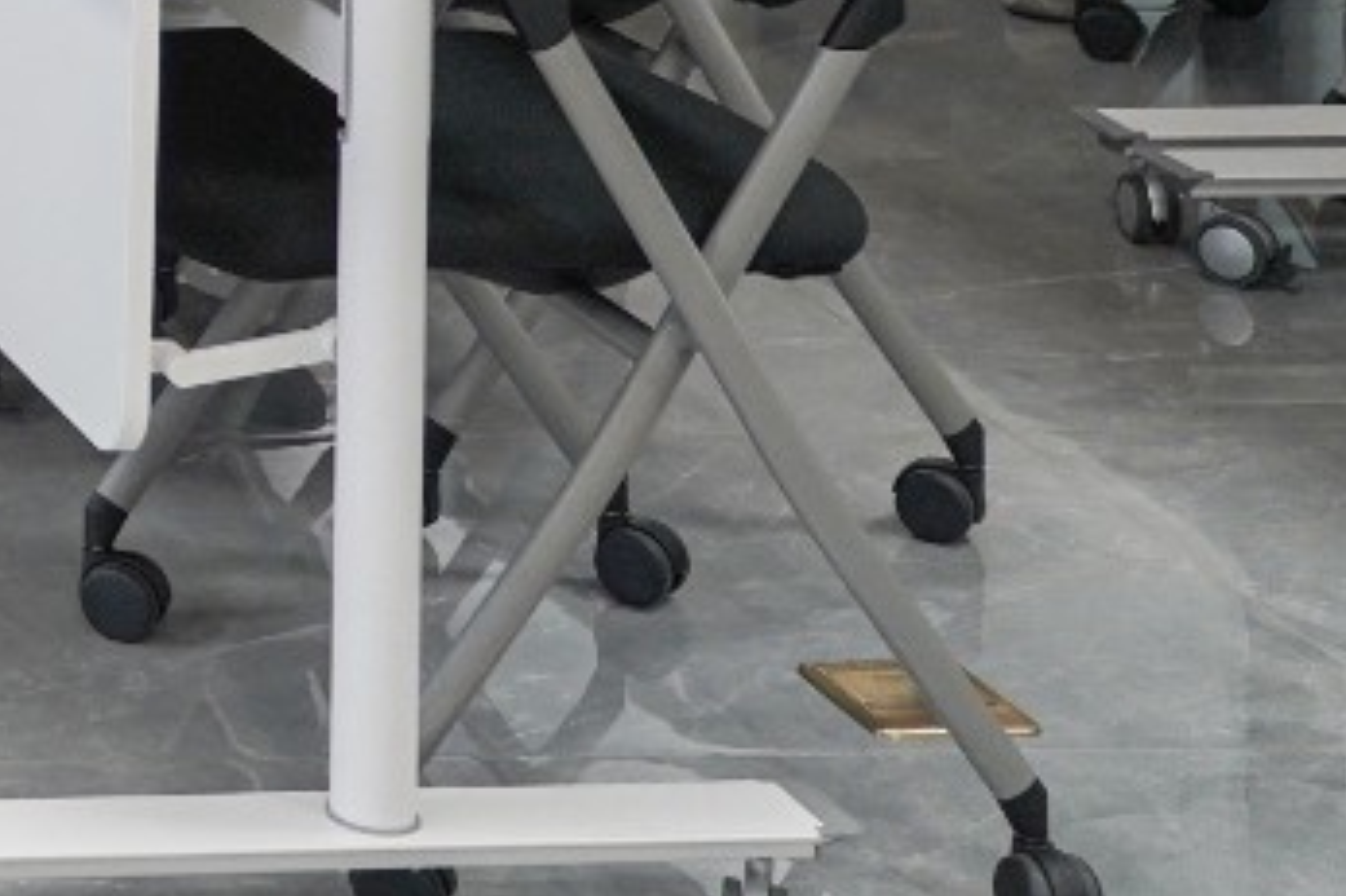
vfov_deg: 9.7
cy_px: -1086
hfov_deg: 13.1
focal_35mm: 129
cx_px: -1594
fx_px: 4821
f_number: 4
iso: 800
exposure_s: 1/160
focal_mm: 28
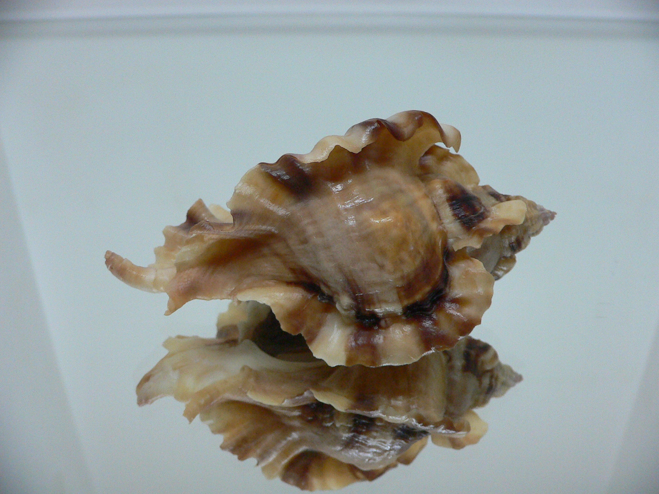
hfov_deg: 52.6
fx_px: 666
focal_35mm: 35
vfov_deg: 40.7
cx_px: 330
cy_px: 247
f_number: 2.8
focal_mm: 4.6
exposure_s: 1/50
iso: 200
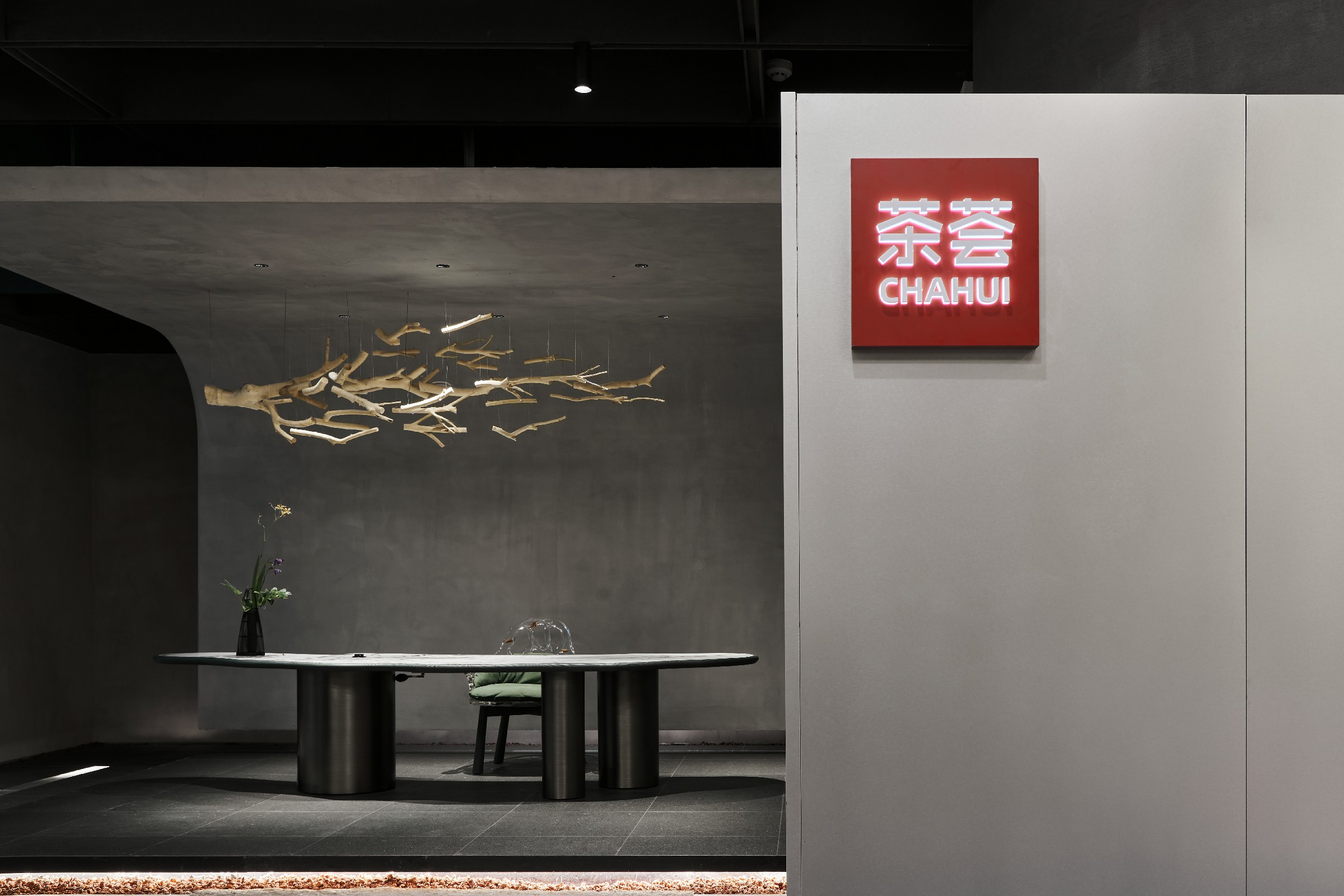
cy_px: 448
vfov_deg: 37.9
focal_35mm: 35
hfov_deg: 54.4
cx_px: 672
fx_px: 1307
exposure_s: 1/1.25
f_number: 9
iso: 100
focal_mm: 35
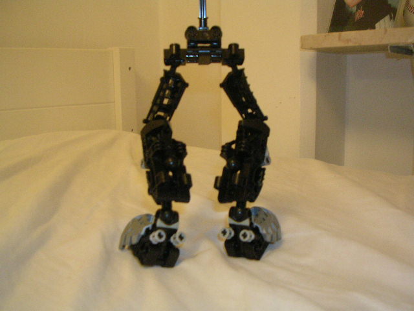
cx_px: 207
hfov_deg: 49.0
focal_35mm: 38
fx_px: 454
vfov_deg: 37.7
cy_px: 156
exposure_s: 1/11.5
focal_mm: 5.8
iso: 200
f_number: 2.8
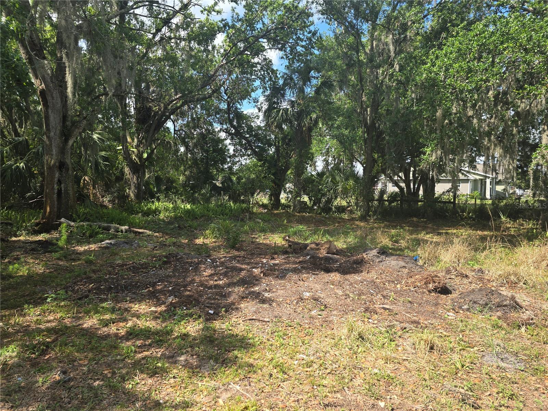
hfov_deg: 73.9
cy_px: 206
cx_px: 274
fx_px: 364
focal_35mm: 23
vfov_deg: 58.9
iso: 12
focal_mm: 6.3
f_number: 1.7
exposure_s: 1/289
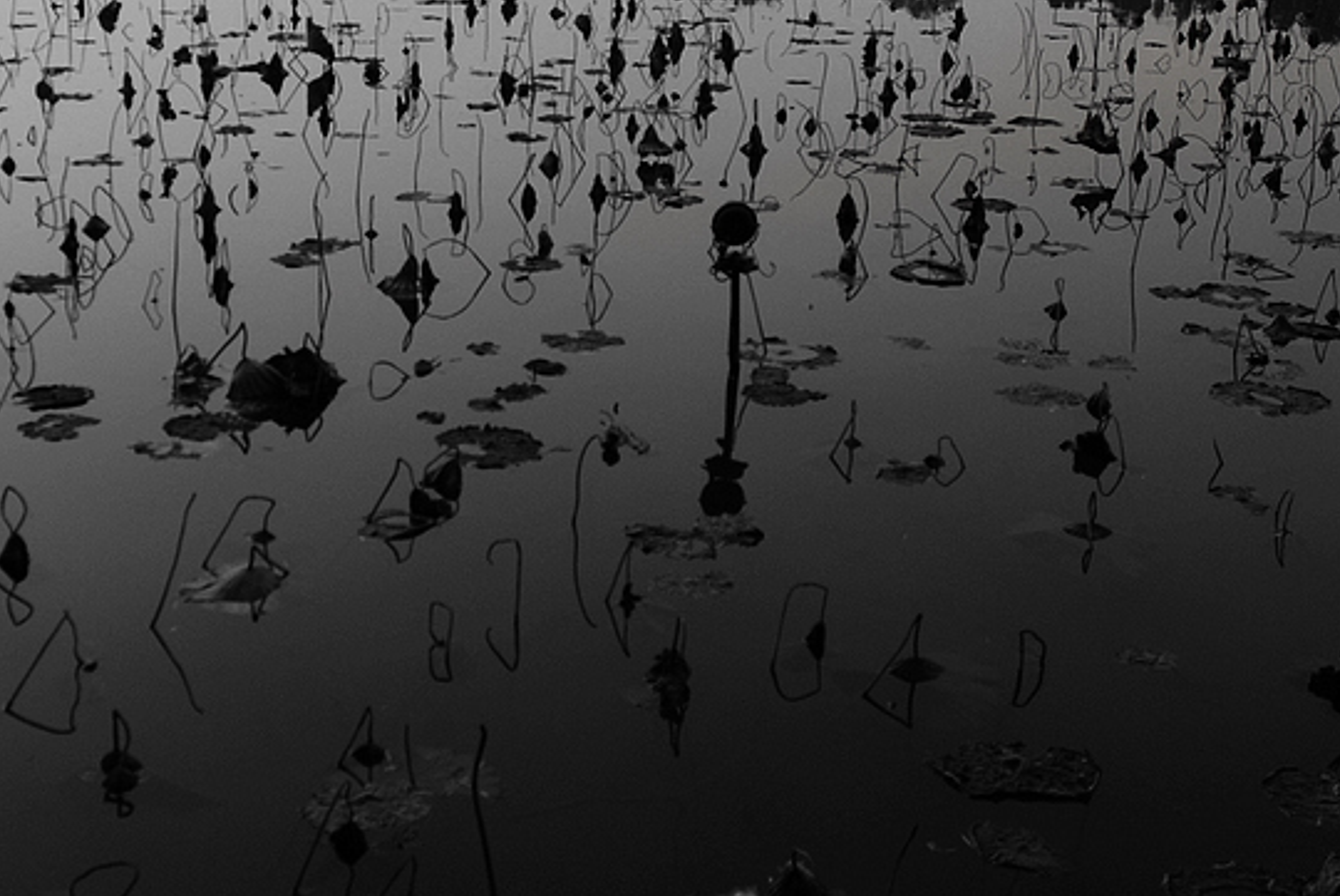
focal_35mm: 50
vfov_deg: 26.8
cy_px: 247
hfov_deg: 38.8
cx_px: 375
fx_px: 1863
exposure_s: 1/400
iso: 200
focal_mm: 18
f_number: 4.5
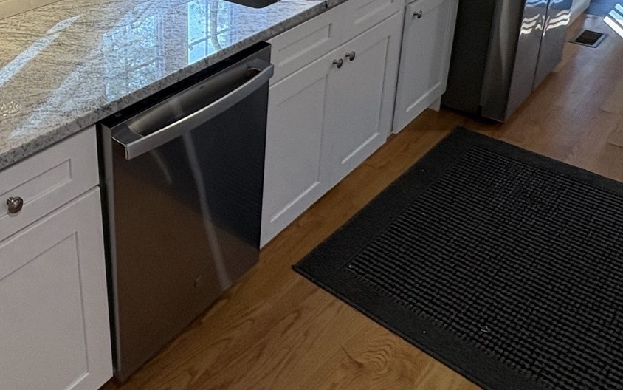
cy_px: 8
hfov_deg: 50.6
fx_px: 611
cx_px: 122
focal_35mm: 36
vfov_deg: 32.7
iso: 100
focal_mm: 2.22
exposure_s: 1/120
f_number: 2.2
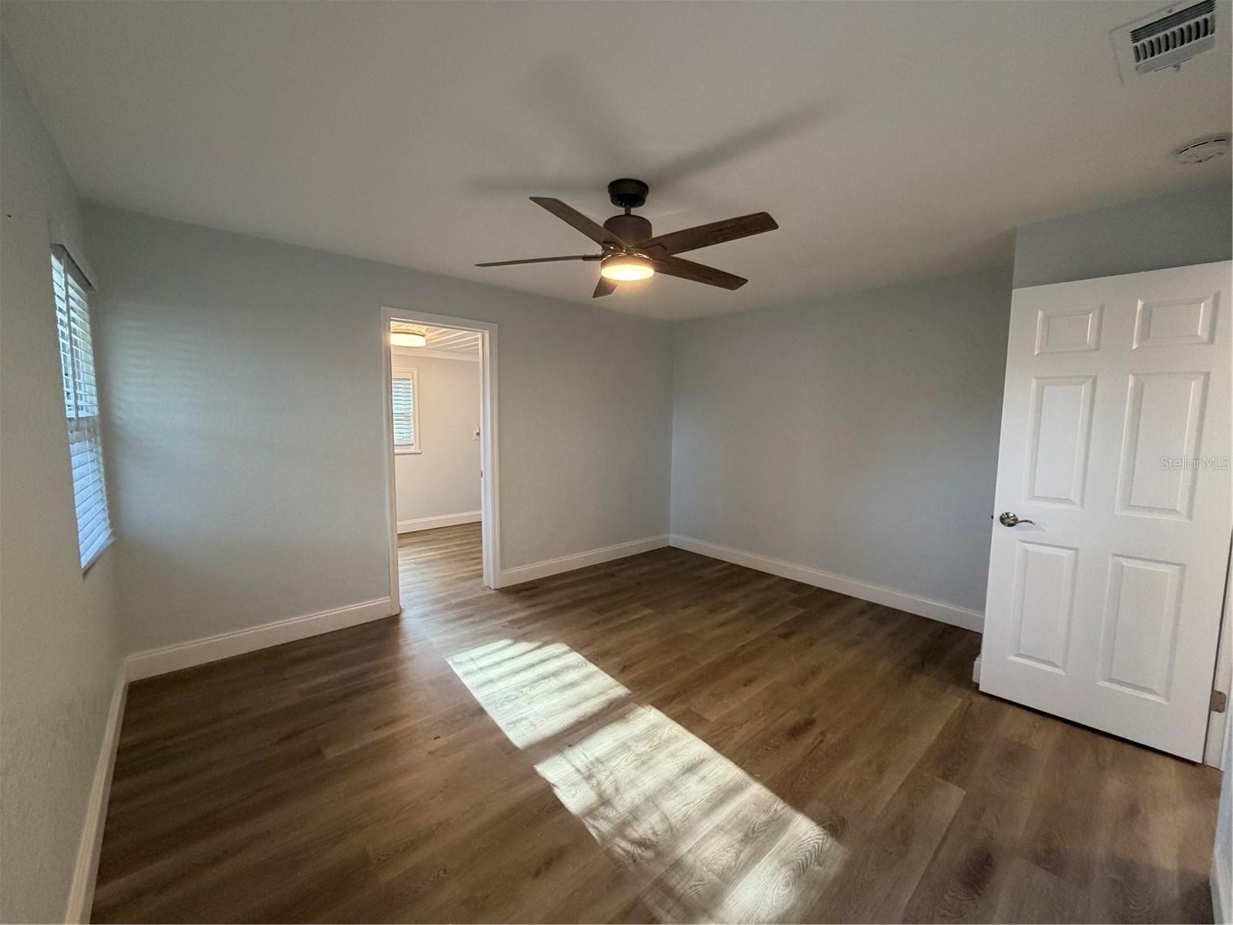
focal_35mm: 14
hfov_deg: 102.1
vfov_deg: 85.7
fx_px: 499
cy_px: 462
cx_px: 616
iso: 320
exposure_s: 1/60
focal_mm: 2.22
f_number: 2.2
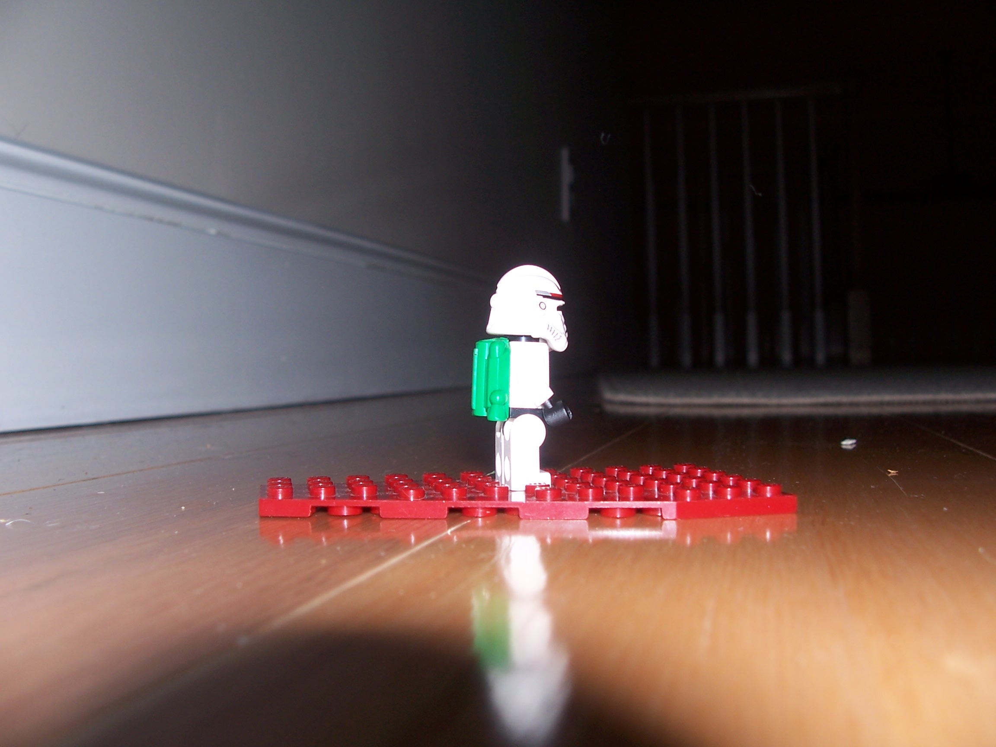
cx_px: 498
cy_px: 374
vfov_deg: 40.7
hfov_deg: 52.6
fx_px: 1007
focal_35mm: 35
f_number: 2.8
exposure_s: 1/60
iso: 80
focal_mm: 6
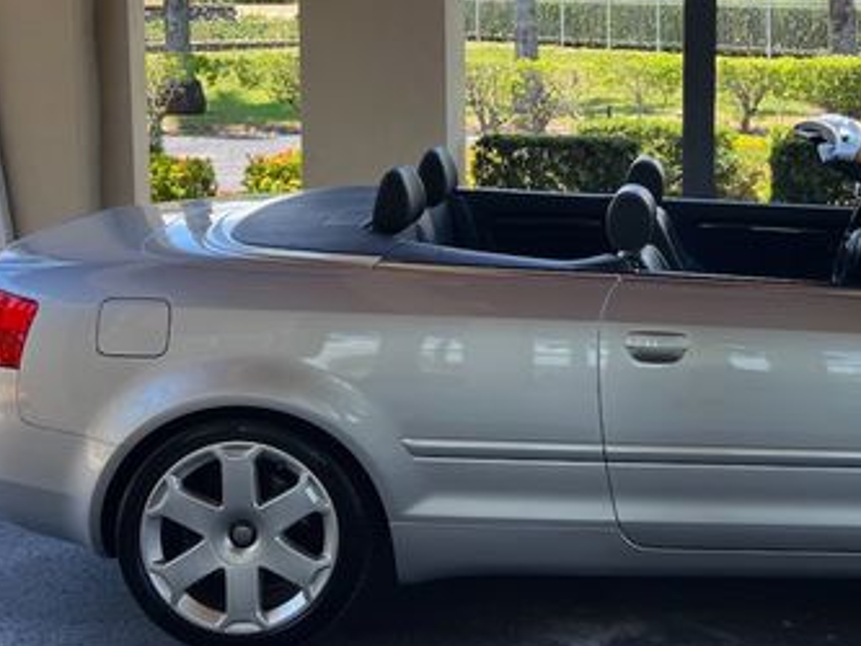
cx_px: 724
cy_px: 124
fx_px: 1244
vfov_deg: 28.5
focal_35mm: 50
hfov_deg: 36.5
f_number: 1.5
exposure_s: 1/368
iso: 50
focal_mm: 5.7
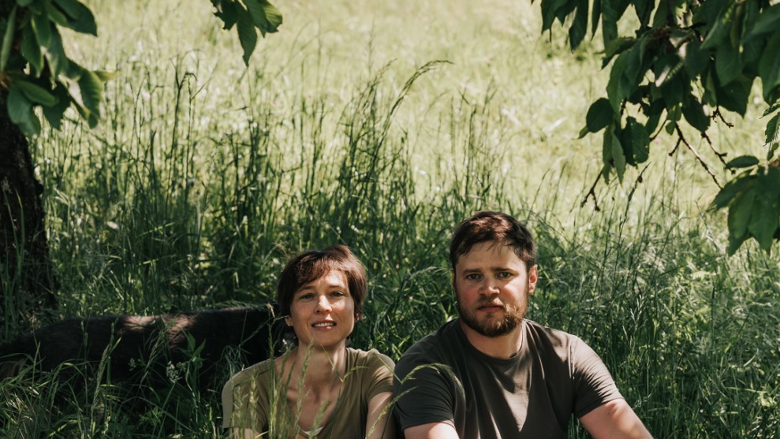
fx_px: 2483
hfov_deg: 17.9
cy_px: 337
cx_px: 411
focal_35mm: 120
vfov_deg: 10.1
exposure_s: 1/320
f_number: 4.5
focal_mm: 70
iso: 100
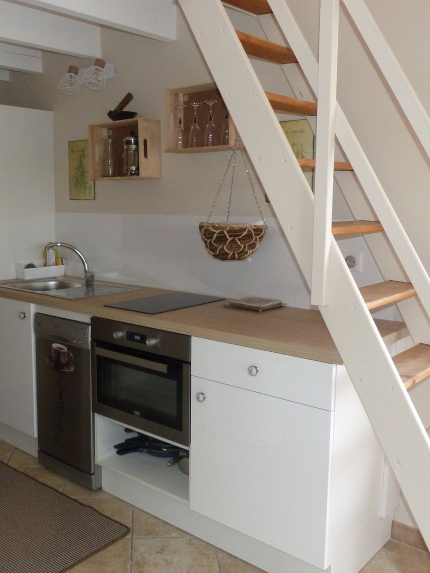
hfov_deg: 41.6
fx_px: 563
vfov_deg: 54.0
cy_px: 281
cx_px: 170
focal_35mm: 34
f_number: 2.8
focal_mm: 4.5
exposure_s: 1/60
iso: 400
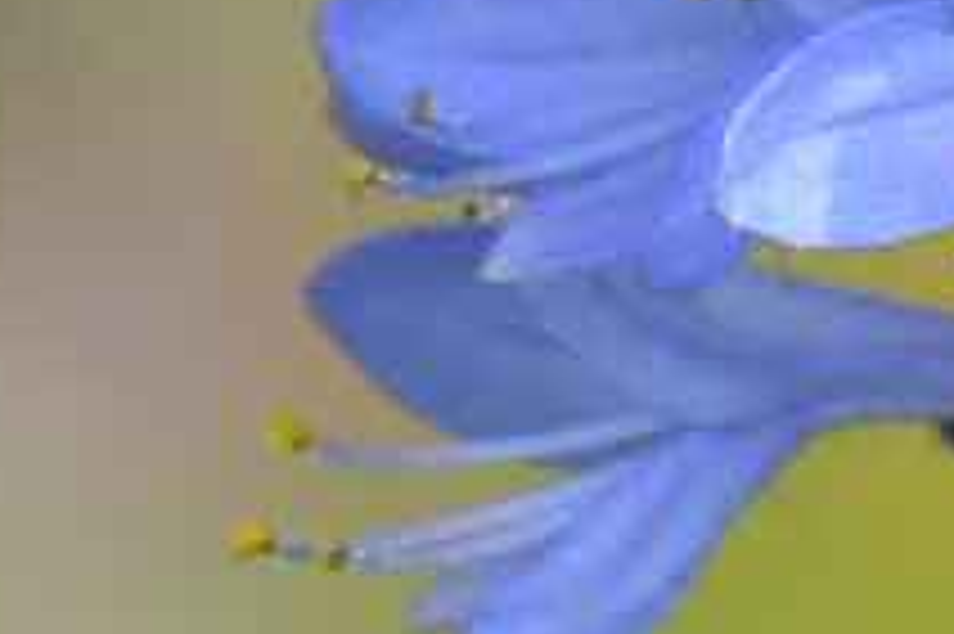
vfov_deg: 0.3
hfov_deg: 0.5
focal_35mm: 4529
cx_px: 1516
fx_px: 119922
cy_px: -623
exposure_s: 1/1000
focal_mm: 300
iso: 640
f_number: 10
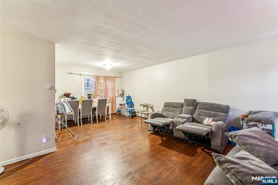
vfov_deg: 78.0
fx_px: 114
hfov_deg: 101.2
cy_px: 92
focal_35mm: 15
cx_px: 139
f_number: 13
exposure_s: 3.2
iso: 400
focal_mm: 14.8
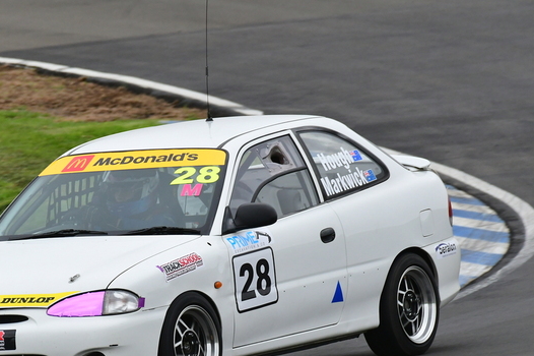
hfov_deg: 1.8
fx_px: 16914
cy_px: 191
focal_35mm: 1141
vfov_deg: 1.2
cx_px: 142
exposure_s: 1/640
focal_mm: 500
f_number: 9
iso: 1000
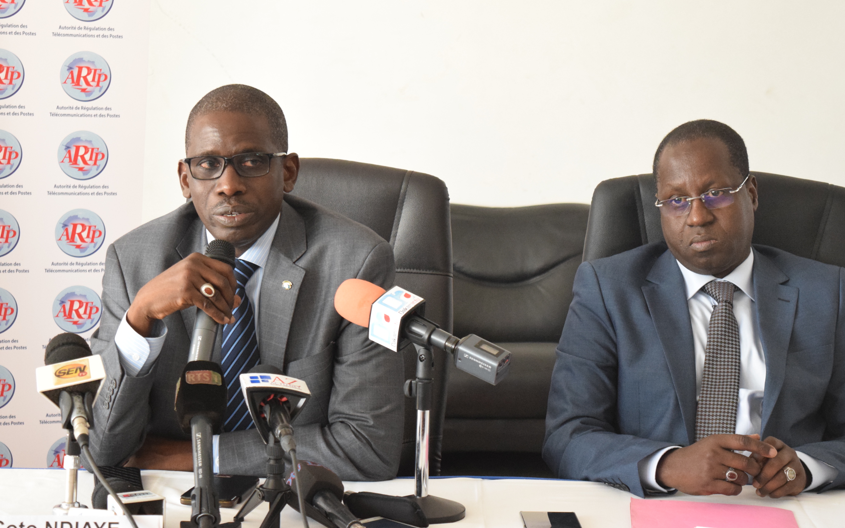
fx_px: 2085
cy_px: 248
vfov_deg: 14.4
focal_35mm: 91
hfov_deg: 22.9
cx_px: 440
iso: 3200
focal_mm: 55
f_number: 5.6
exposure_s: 1/80
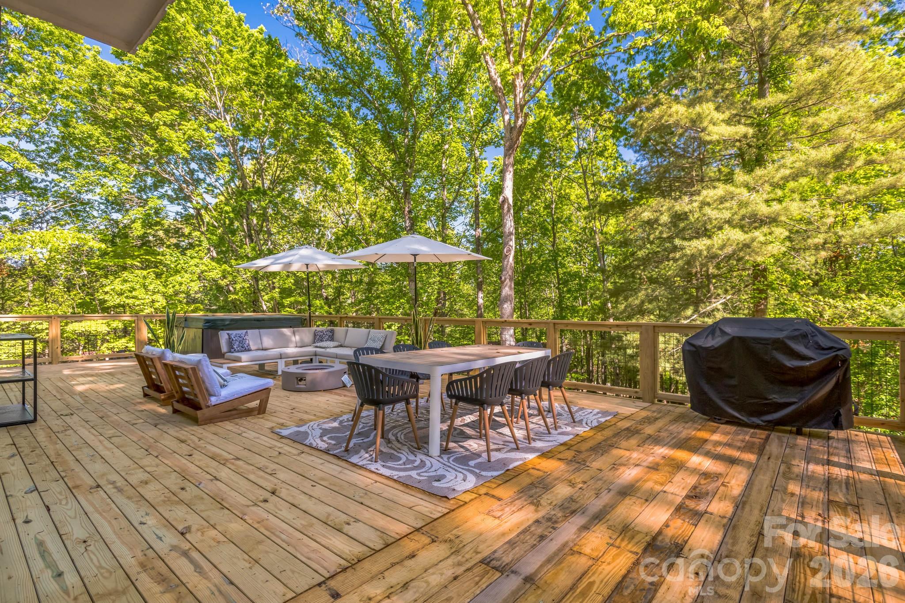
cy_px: 302
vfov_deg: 70.4
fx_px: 427
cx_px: 452
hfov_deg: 93.3
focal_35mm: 17
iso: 500
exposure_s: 1/160
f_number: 6.3
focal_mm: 17
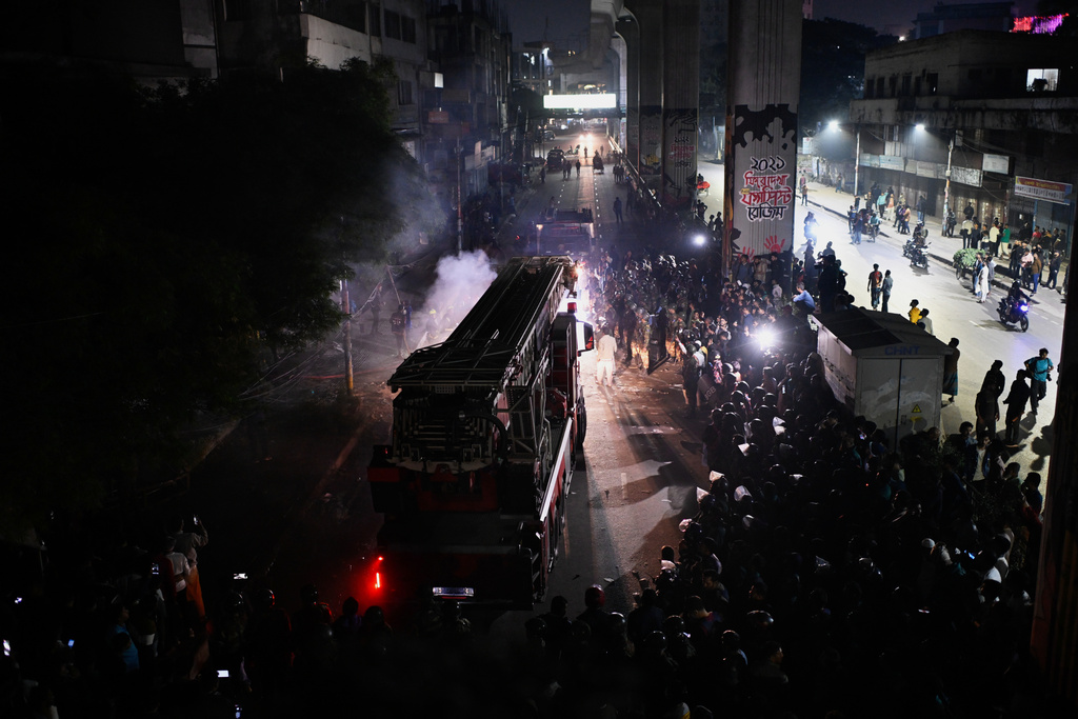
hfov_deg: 54.4
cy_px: 360
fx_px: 1048
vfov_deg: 37.9
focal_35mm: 35
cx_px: 539
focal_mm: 35
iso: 2500
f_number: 2
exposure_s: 1/50
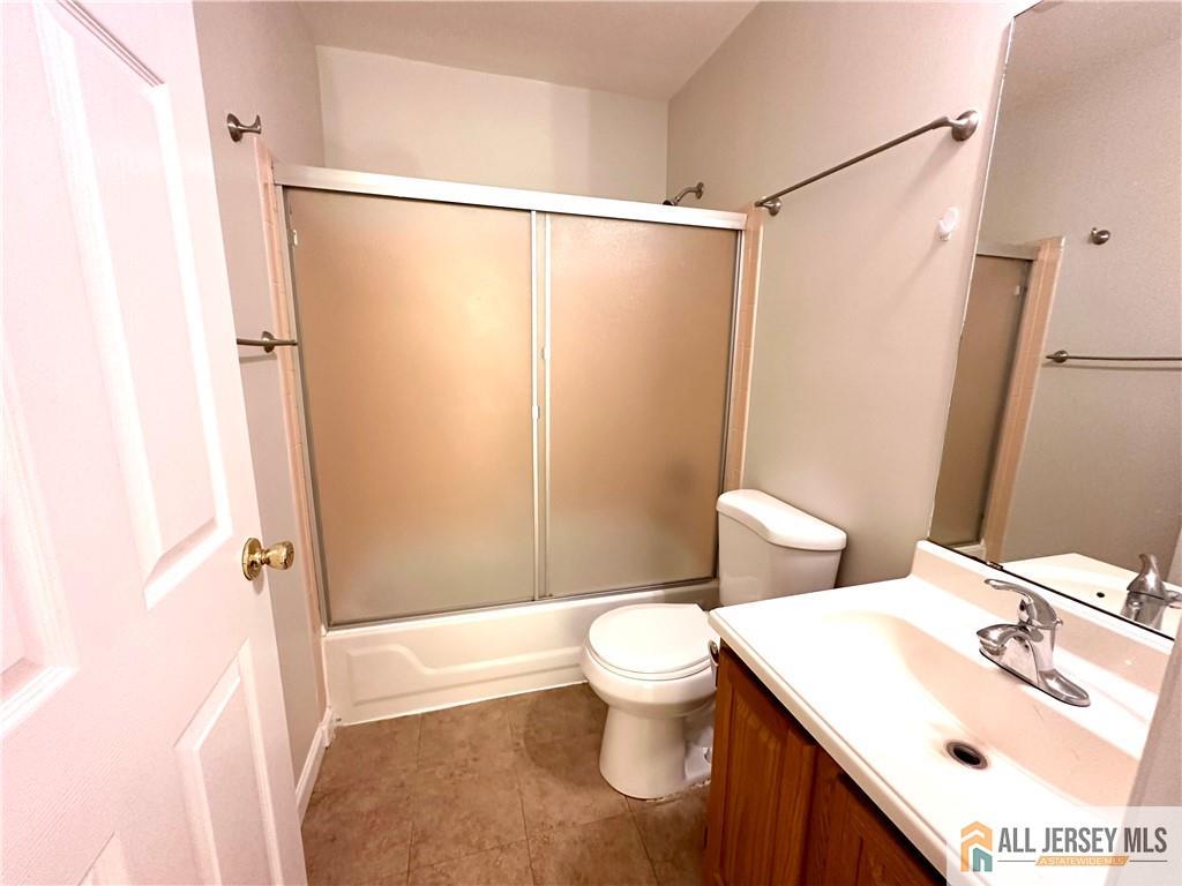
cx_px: 591
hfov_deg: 102.1
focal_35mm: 14
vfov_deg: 85.7
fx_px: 478
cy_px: 443
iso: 400
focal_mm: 2.22
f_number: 2.2
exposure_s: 1/60
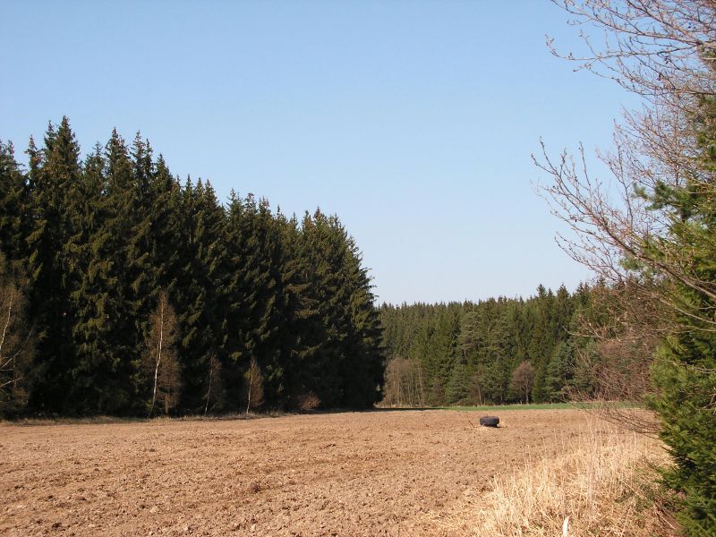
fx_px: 1096
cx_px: 358
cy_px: 268
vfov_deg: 27.5
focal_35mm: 53
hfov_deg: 36.2
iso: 64
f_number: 3.2
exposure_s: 1/640
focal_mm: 8.9
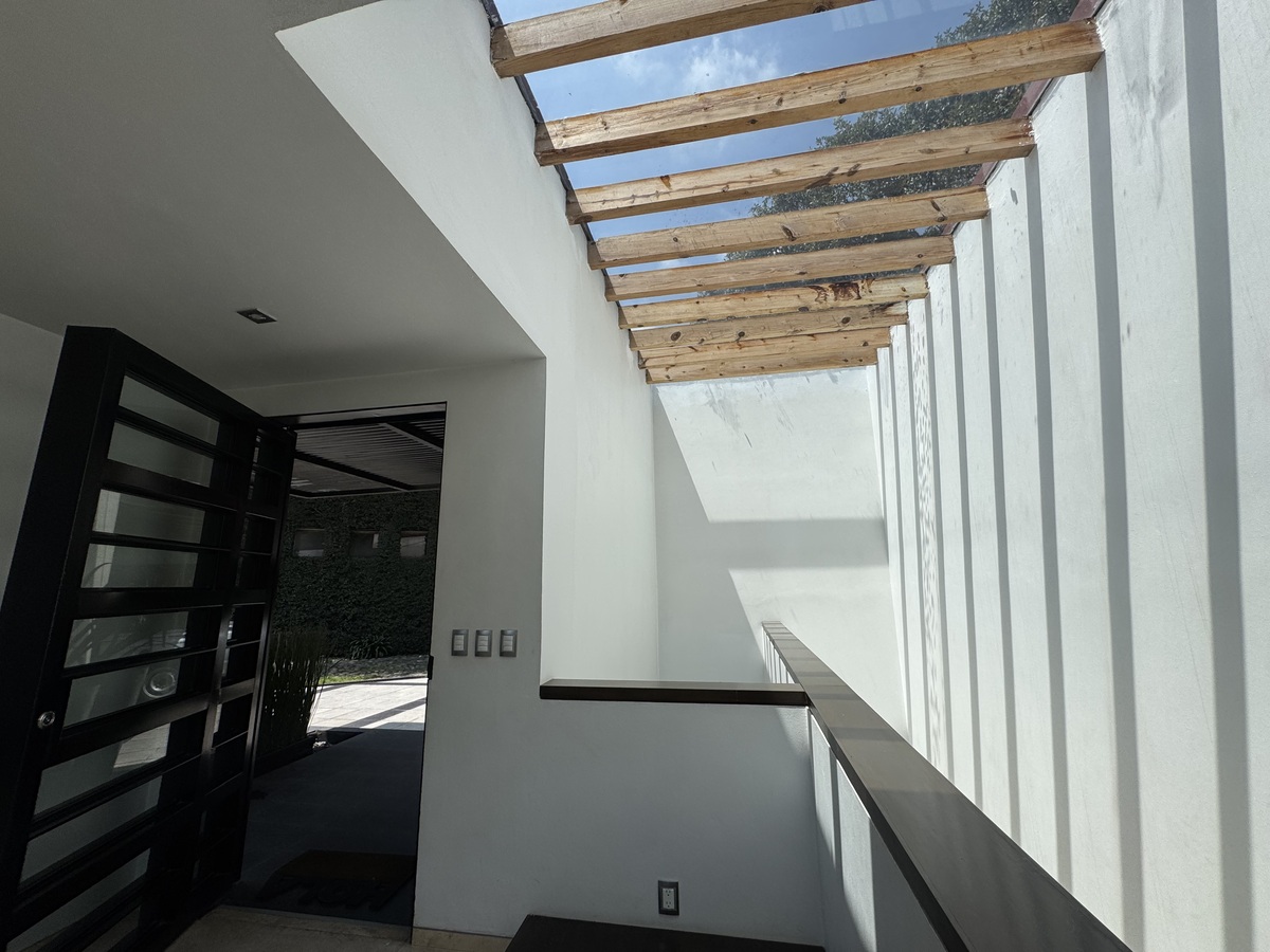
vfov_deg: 85.7
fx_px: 514
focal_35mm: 14
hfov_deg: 102.1
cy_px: 476
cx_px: 635
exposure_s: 1/2985
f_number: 2.2
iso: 50
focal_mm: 2.22
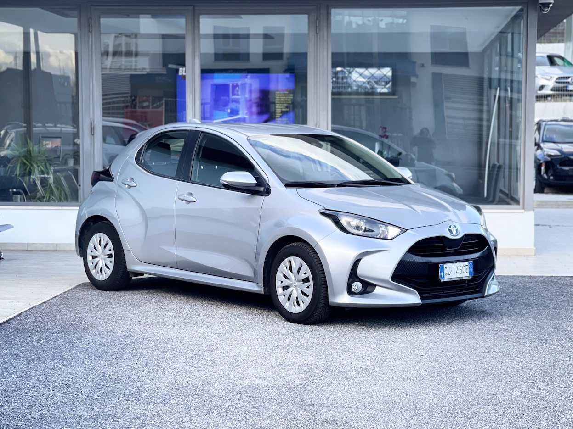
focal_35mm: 64
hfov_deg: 30.3
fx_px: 1059
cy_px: 214
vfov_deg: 22.9
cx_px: 286
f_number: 2.2
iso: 40
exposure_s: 1/121
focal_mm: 7.5
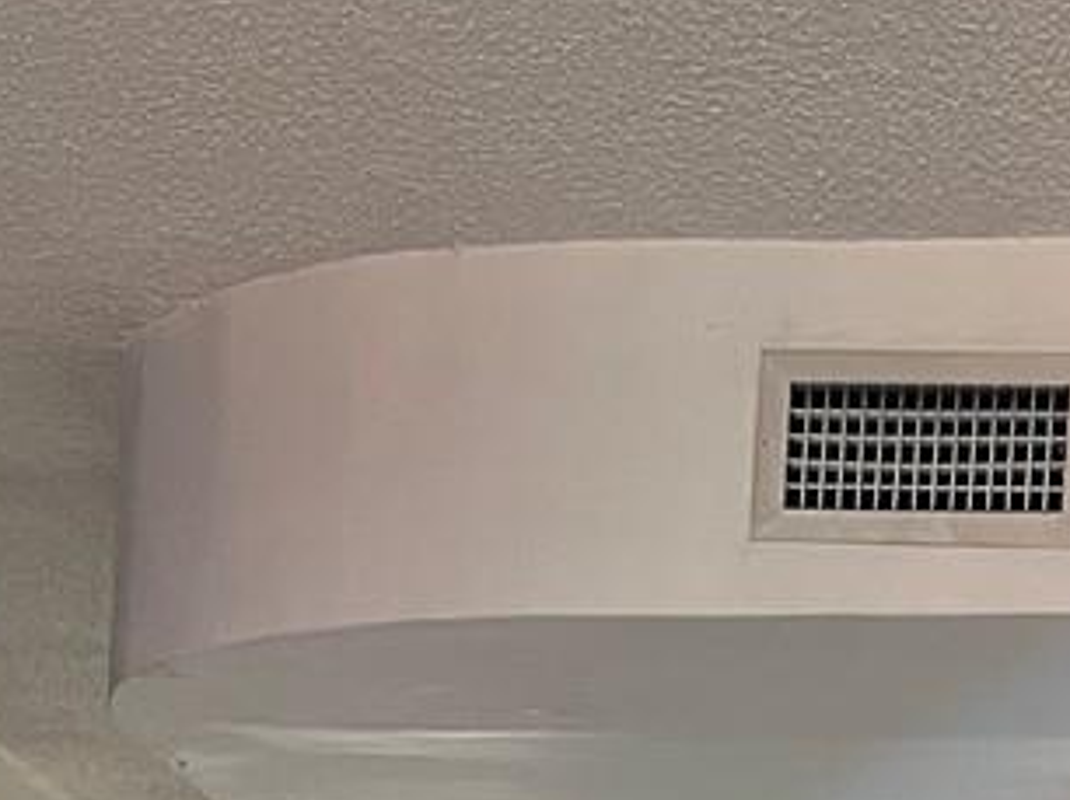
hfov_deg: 14.5
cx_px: 399
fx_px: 4201
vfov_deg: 9.9
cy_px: 1768
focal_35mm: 136
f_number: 1.6
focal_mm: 5.1
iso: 320
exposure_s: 1/60
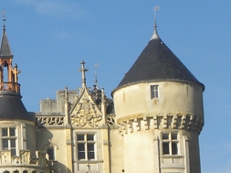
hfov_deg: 9.3
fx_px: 1393
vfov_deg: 7.1
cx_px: -78
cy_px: 170
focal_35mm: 209
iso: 64
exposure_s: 1/355
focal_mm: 11.8
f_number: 5
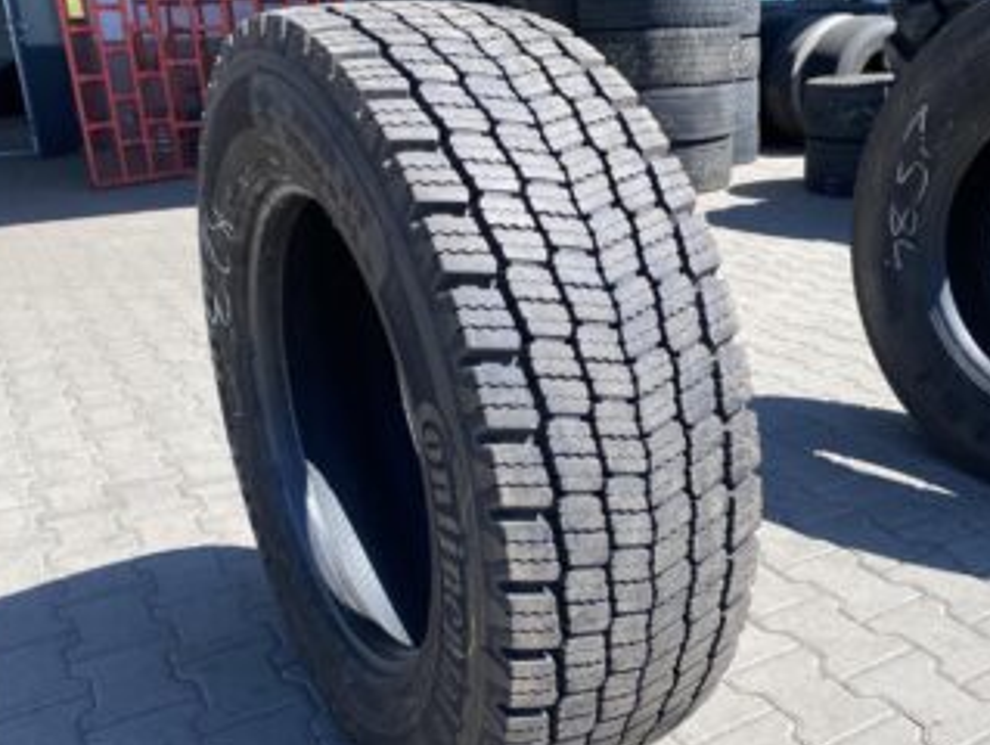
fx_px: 1002
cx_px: 577
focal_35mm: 35
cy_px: 414
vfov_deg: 40.7
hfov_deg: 52.3
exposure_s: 1/1245
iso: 32
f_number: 1.8
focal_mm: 4.25
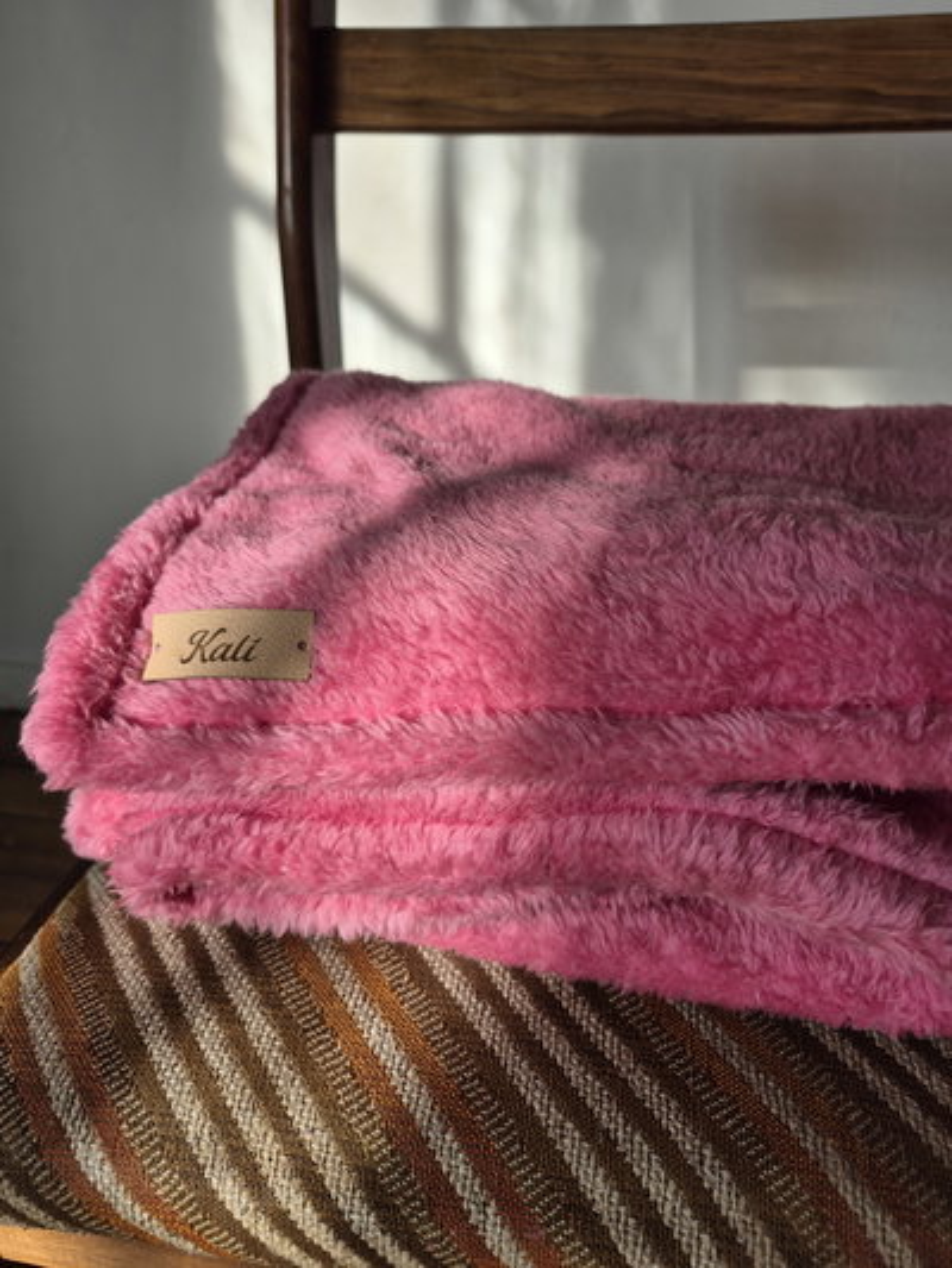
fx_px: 843
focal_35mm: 23
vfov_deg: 73.9
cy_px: 634
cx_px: 476
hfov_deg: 58.9
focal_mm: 5.4
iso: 25
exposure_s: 1/576
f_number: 1.8
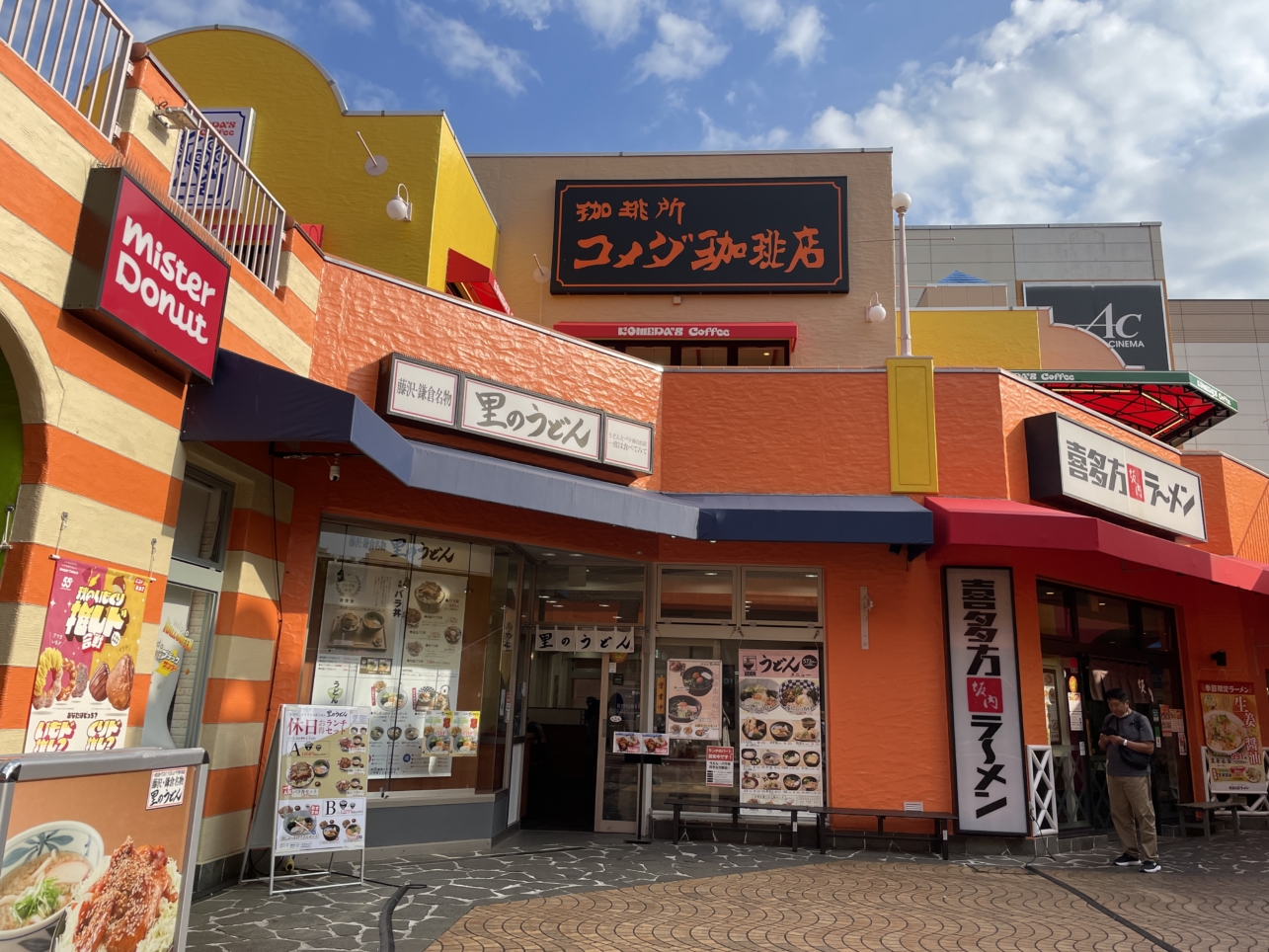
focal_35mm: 26
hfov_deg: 67.3
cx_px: 634
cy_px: 476
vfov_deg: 53.1
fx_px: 953
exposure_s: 1/2451
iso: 32
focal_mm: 4.2
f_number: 1.6
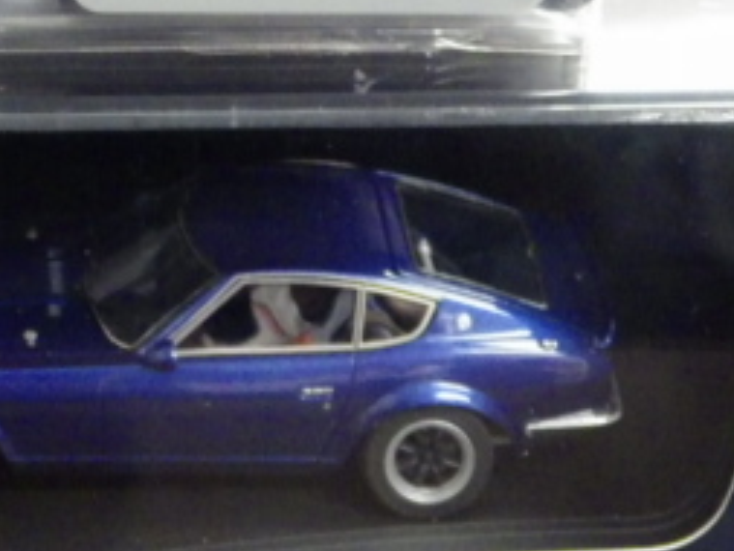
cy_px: 64
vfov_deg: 9.9
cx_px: 113
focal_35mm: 149
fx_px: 3161
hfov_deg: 13.2
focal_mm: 10.7
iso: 1600
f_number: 4
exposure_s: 1/25
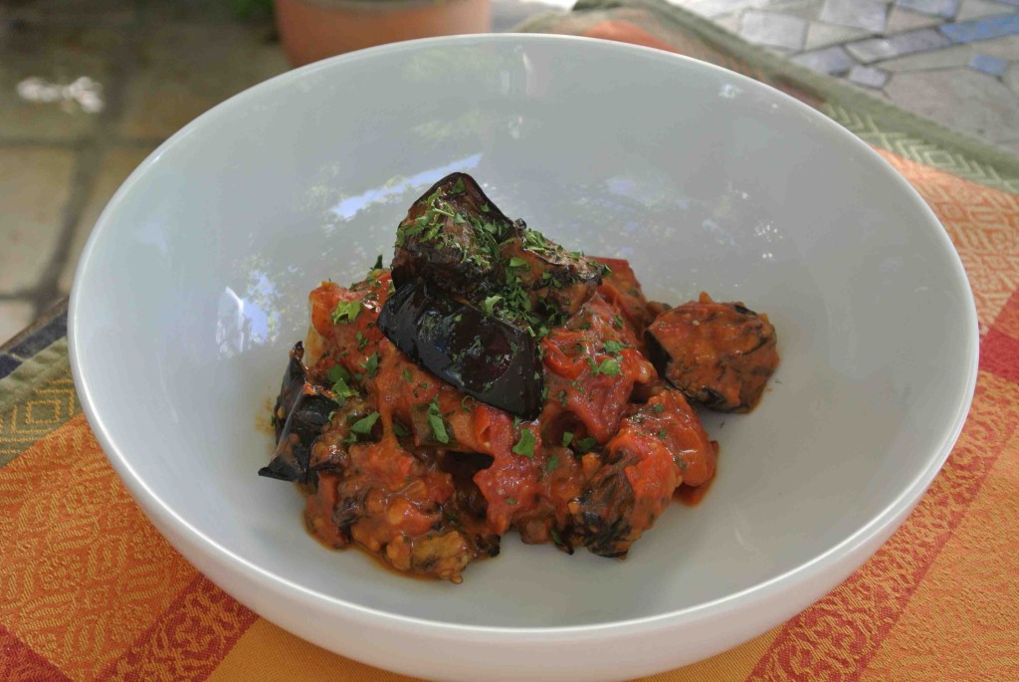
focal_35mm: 49
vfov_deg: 27.6
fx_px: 1388
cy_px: 341
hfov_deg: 40.3
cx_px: 510
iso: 200
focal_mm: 18.2
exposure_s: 1/100
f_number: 4.5
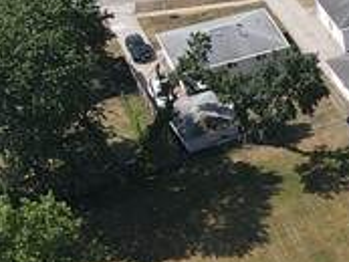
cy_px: 95
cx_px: 670
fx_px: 1433
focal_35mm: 142
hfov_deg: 12.4
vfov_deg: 10.5
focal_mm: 4.5
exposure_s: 1/500
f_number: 2.8
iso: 100
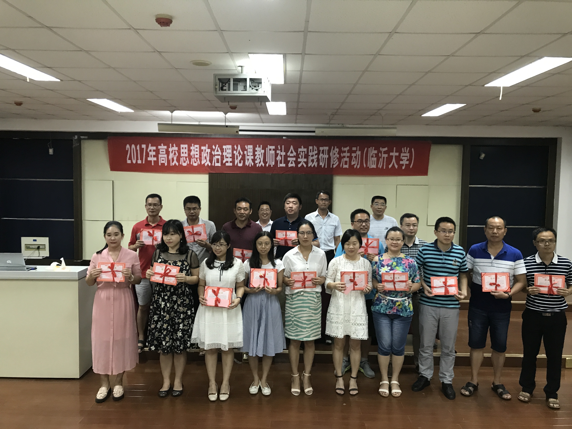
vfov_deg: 49.7
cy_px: 214
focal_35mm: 28
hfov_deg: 63.4
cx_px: 286
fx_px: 463
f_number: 1.8
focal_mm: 3.99
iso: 64
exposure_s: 1/17
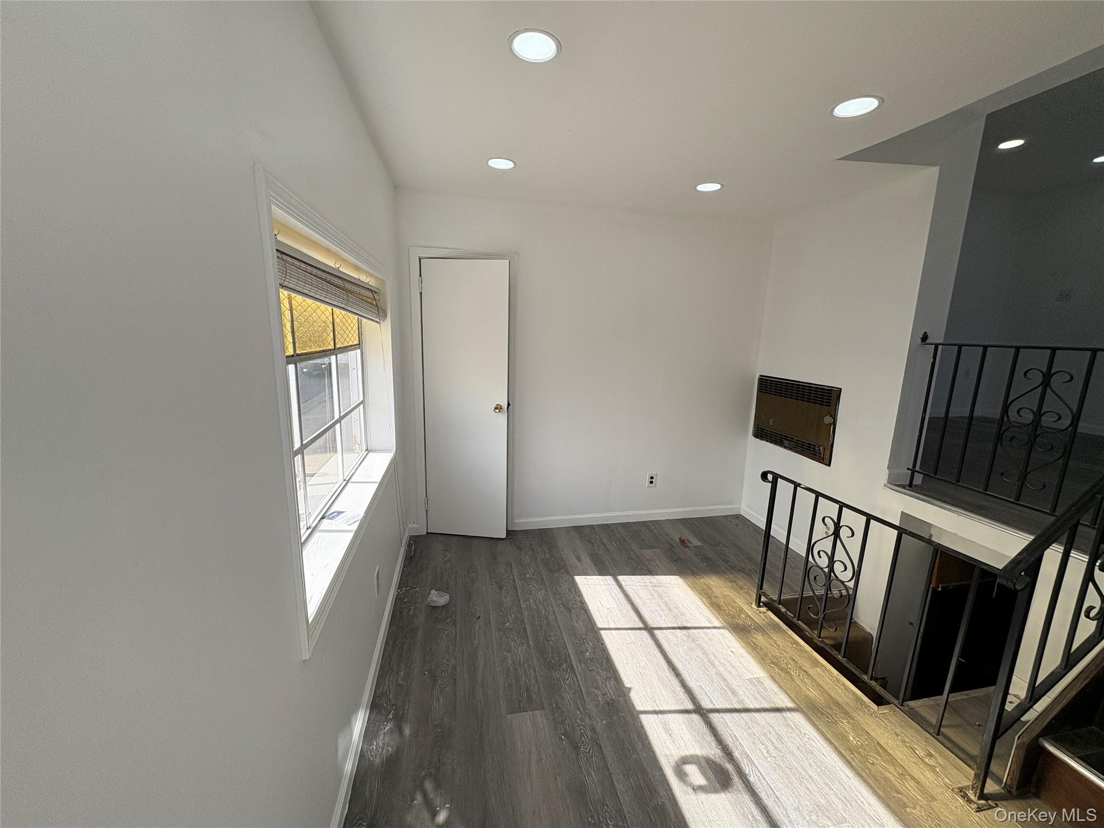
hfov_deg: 102.1
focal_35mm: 14
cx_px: 552
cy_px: 414
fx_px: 446
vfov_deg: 85.7
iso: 64
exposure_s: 1/1198
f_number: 2.2
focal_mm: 2.22
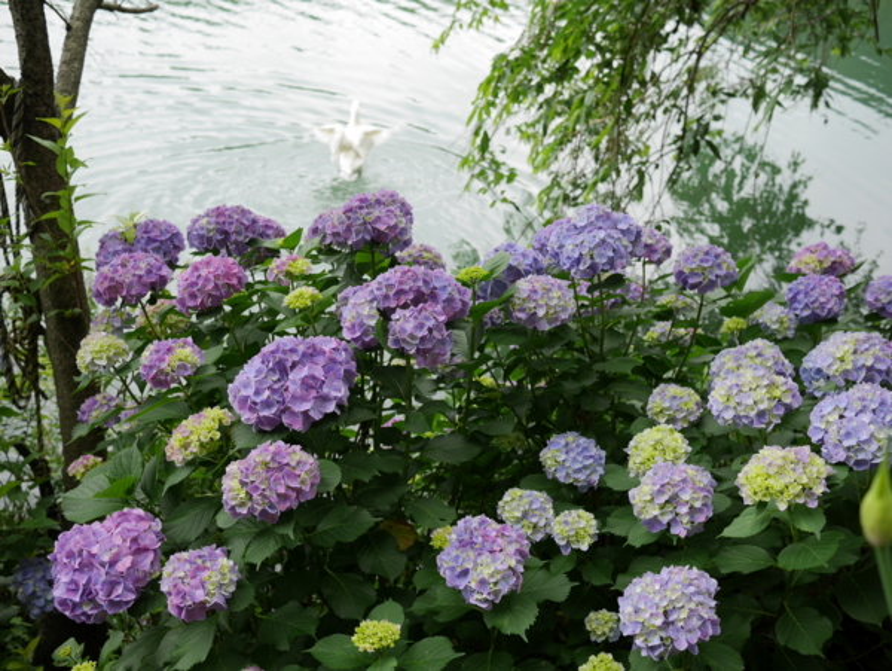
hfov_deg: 46.8
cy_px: 336
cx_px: 446
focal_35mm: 40
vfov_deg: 36.0
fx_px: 1032
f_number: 2.8
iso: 200
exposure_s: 1/320
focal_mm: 20
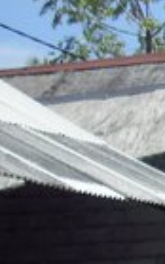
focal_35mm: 232
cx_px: 664
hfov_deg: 5.1
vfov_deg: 8.9
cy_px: 311
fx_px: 1667
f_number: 8
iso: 100
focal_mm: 6.2
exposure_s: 1/250
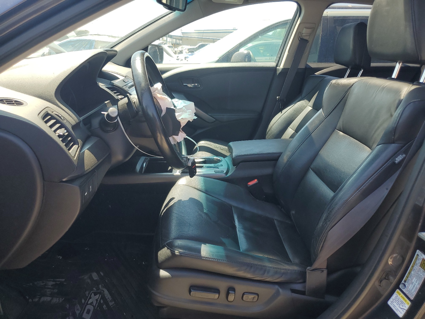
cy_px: 160
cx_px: 212
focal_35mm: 26
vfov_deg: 53.1
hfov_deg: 67.3
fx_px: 319
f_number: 1.5
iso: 50
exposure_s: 1/455
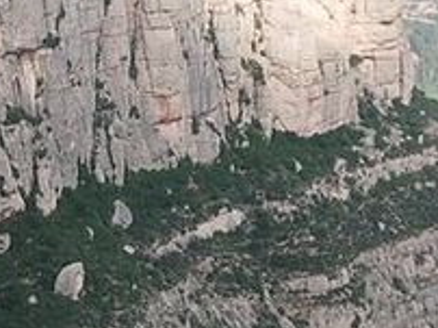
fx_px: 2490
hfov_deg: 10.0
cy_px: 5
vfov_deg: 7.5
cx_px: -15
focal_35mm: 197
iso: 50
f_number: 4.6
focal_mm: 6.8
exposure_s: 1/160
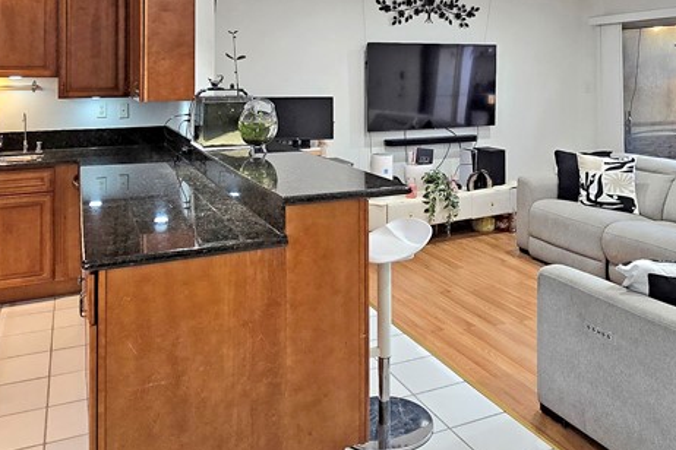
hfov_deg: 61.9
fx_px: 563
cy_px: 61
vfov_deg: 40.9
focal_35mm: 30
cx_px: 358
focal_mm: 2.2
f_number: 2.2
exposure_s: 1/60
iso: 250
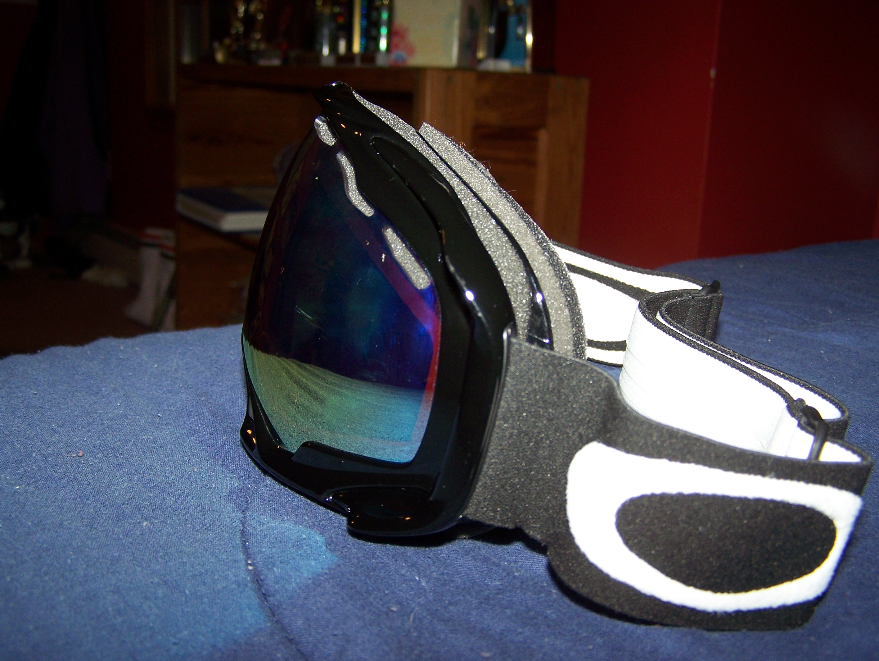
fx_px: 966
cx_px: 440
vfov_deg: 37.8
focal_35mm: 38
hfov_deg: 48.9
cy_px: 330
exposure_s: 1/60
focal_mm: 6.3
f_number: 2.8
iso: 80
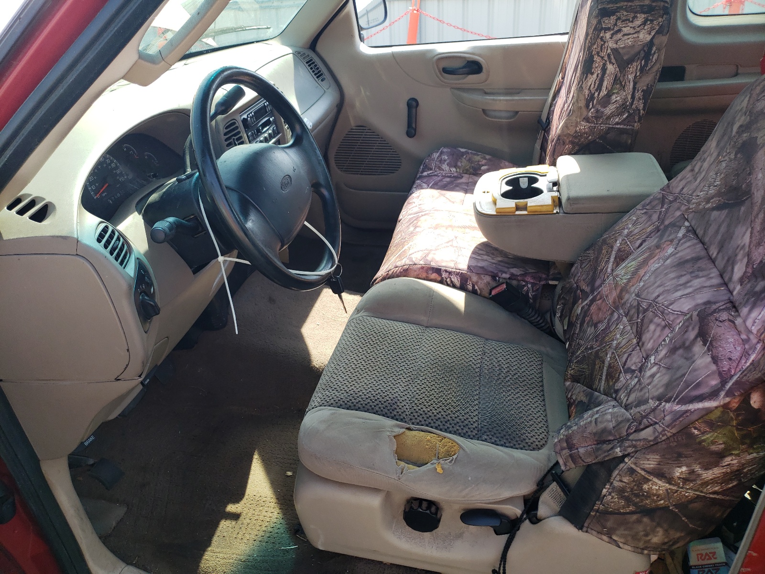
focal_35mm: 26
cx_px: 382
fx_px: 575
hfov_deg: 67.3
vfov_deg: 53.1
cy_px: 287
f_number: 1.5
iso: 50
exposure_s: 1/588
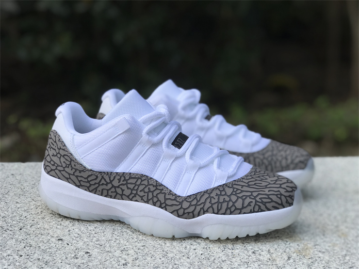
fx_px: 591
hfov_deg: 33.8
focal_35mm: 57
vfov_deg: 25.7
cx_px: 180
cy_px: 134
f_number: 2.8
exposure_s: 1/241
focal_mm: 6.6
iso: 20
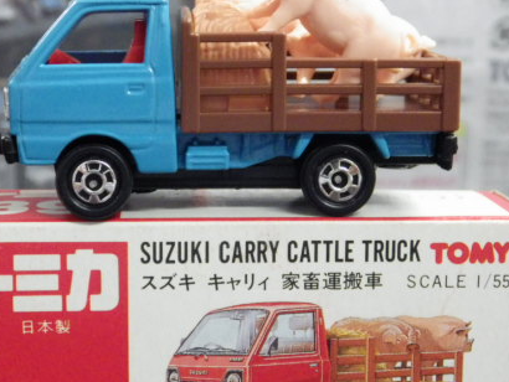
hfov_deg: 21.3
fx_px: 1354
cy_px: 226
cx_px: 220
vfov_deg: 16.1
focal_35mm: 92
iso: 800
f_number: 4
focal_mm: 10.7
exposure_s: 1/25
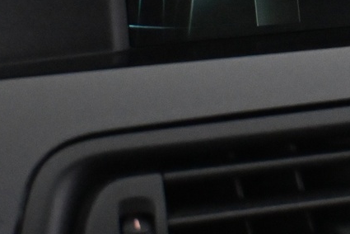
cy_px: -152
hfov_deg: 11.0
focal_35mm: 180
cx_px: 511
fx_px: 1751
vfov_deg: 7.5
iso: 5600
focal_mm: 31.5
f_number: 5
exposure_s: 1/60
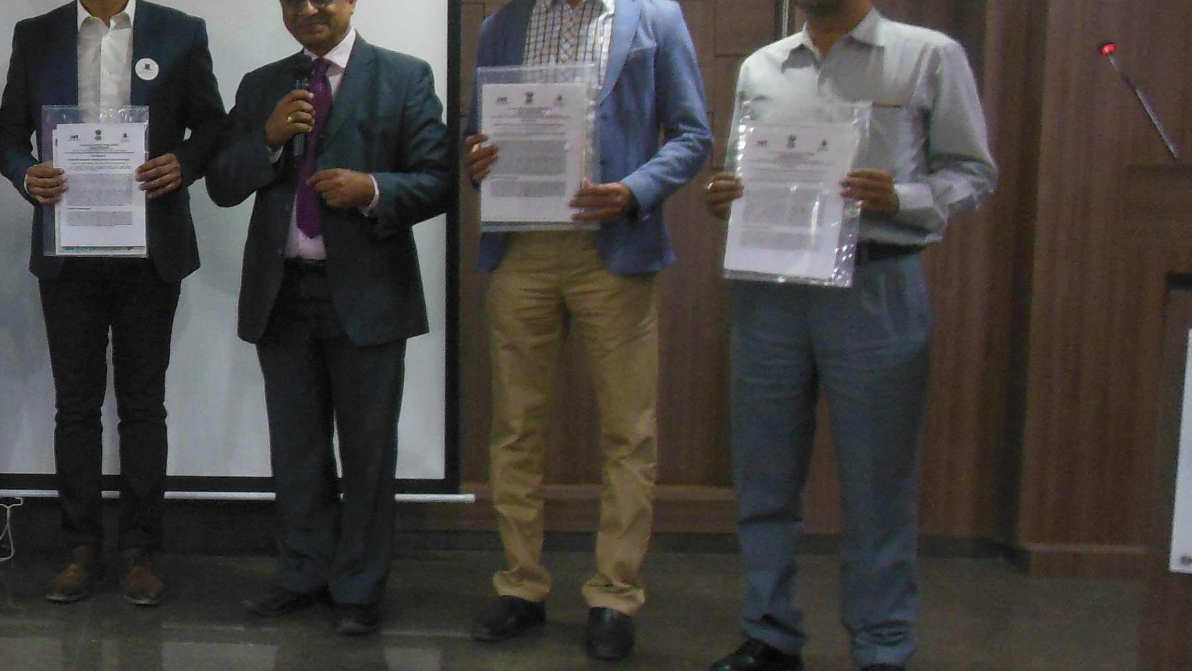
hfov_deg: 34.4
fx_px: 1739
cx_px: -5
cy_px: 338
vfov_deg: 21.8
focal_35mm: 55
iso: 400
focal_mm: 4.5
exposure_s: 1/15
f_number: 3.2
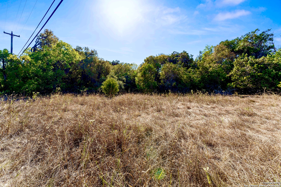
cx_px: 140
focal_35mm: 14
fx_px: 109
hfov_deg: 104.3
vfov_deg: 81.2
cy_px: 94
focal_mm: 14
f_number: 11
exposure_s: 1/50
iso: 200
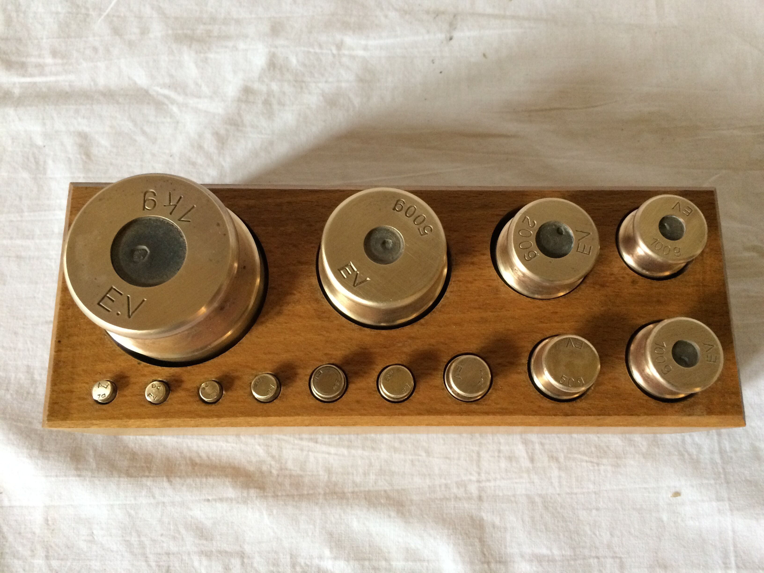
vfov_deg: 48.2
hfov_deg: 61.7
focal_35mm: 29
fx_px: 640
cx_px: 382
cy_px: 286
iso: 320
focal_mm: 4.15
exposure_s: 1/20
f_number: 2.2
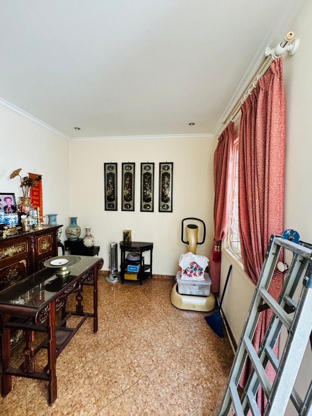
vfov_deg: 102.1
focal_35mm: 14
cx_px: 156
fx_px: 168
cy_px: 208
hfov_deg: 85.7
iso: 320
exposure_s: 1/82
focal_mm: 2.22
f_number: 2.2
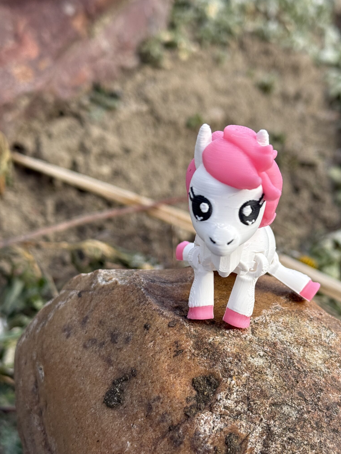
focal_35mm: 61
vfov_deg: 31.6
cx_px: 215
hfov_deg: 24.0
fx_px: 801
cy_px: 260
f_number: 1.78
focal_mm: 6.76
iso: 80
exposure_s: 1/1285
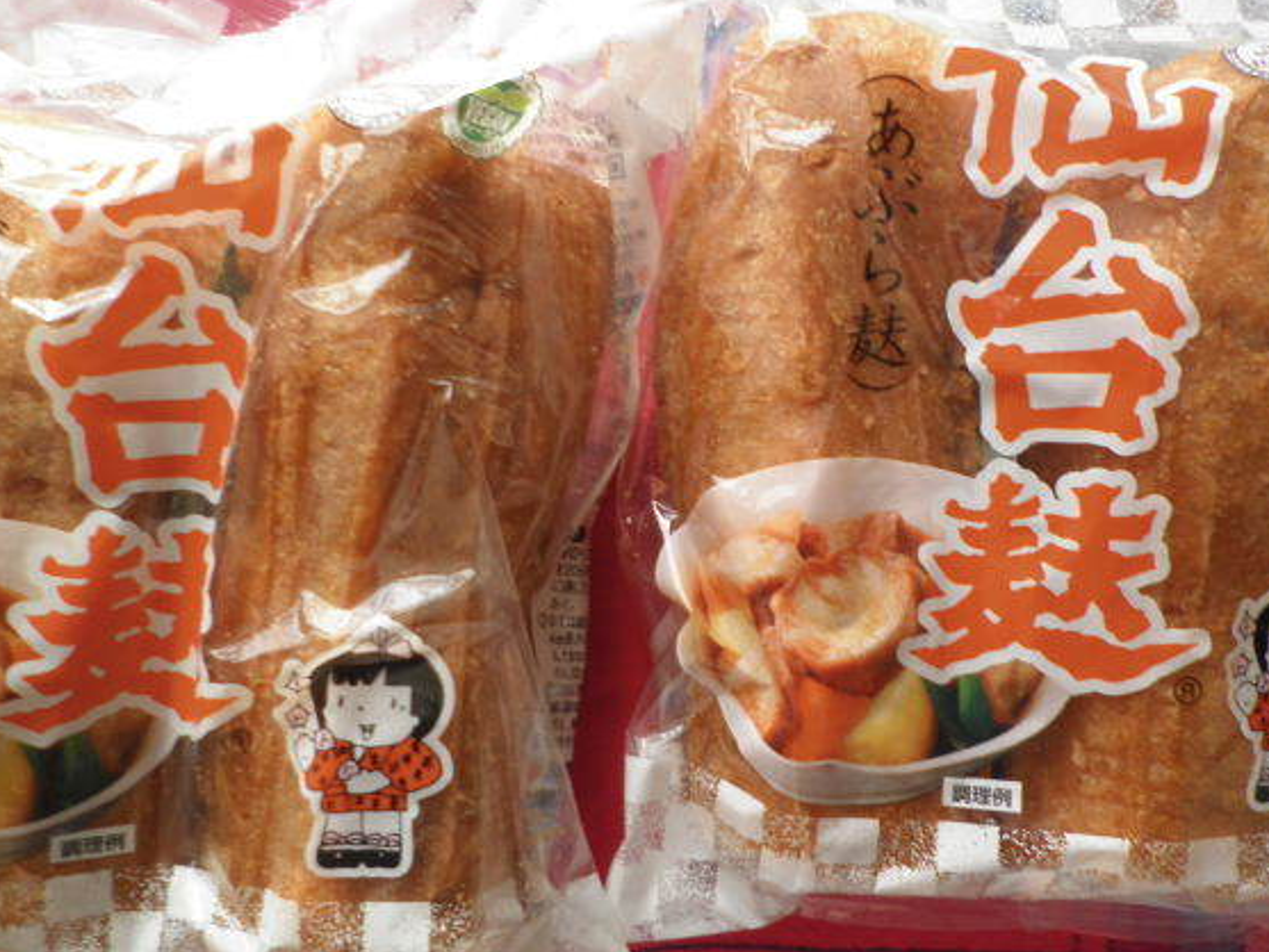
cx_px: 647
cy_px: 481
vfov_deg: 45.5
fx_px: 1137
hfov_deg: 58.3
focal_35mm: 31
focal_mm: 4.9
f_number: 3.2
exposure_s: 1/50
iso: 64
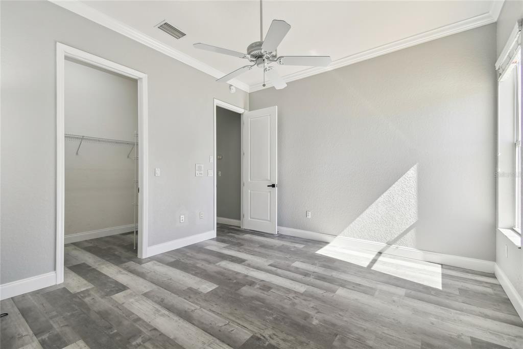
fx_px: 218
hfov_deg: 100.4
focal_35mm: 15
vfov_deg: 77.3
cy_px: 174
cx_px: 262
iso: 100
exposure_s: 1/50
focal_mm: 10
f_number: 7.1
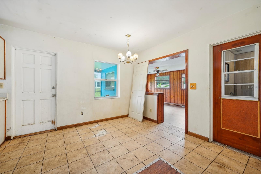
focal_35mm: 14
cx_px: 130
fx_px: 101
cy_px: 87
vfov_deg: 81.2
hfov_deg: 104.3
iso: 400
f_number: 8
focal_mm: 14
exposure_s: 1/13
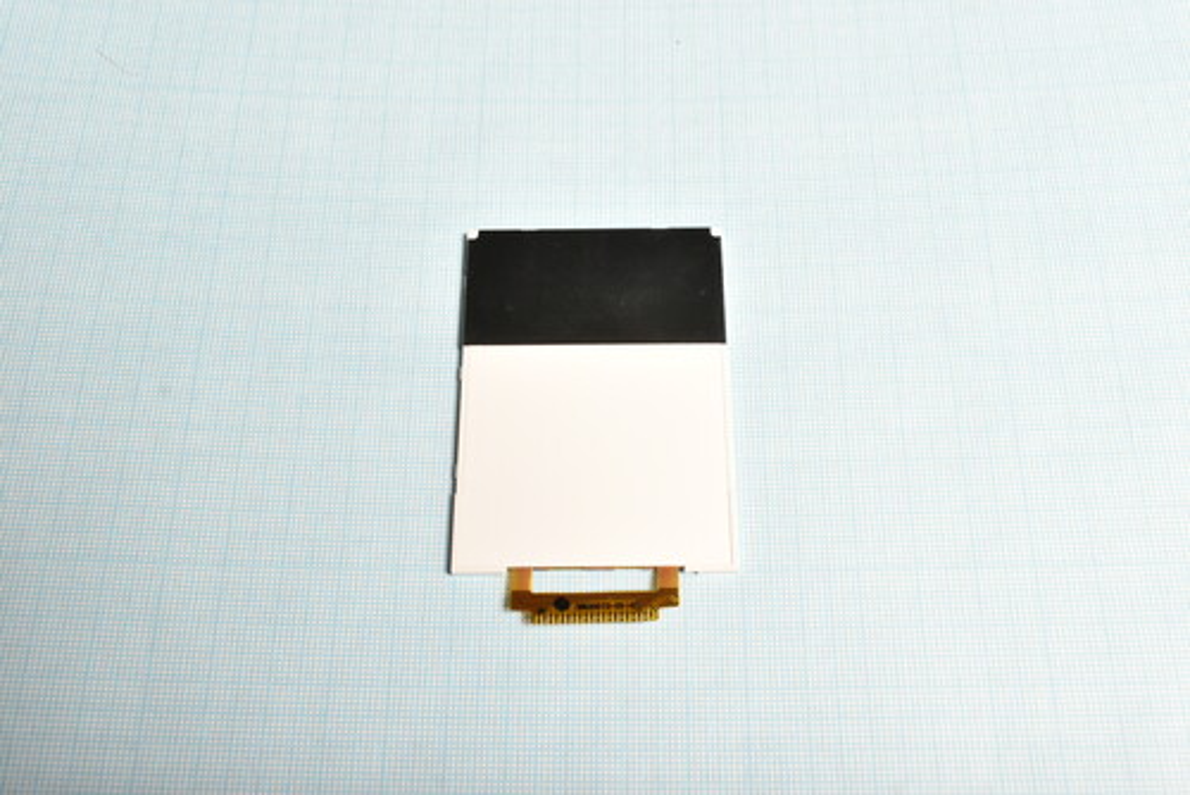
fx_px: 1191
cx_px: 595
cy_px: 398
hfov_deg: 53.1
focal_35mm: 36
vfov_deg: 36.9
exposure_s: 1/200
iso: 800
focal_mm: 24
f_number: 11
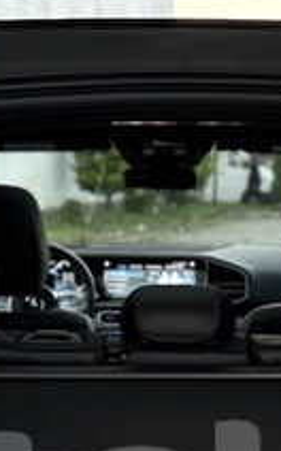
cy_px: 487
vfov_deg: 20.7
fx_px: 1179
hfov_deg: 13.6
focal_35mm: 96
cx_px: 177
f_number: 1.78
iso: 400
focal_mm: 6.76
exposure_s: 1/299
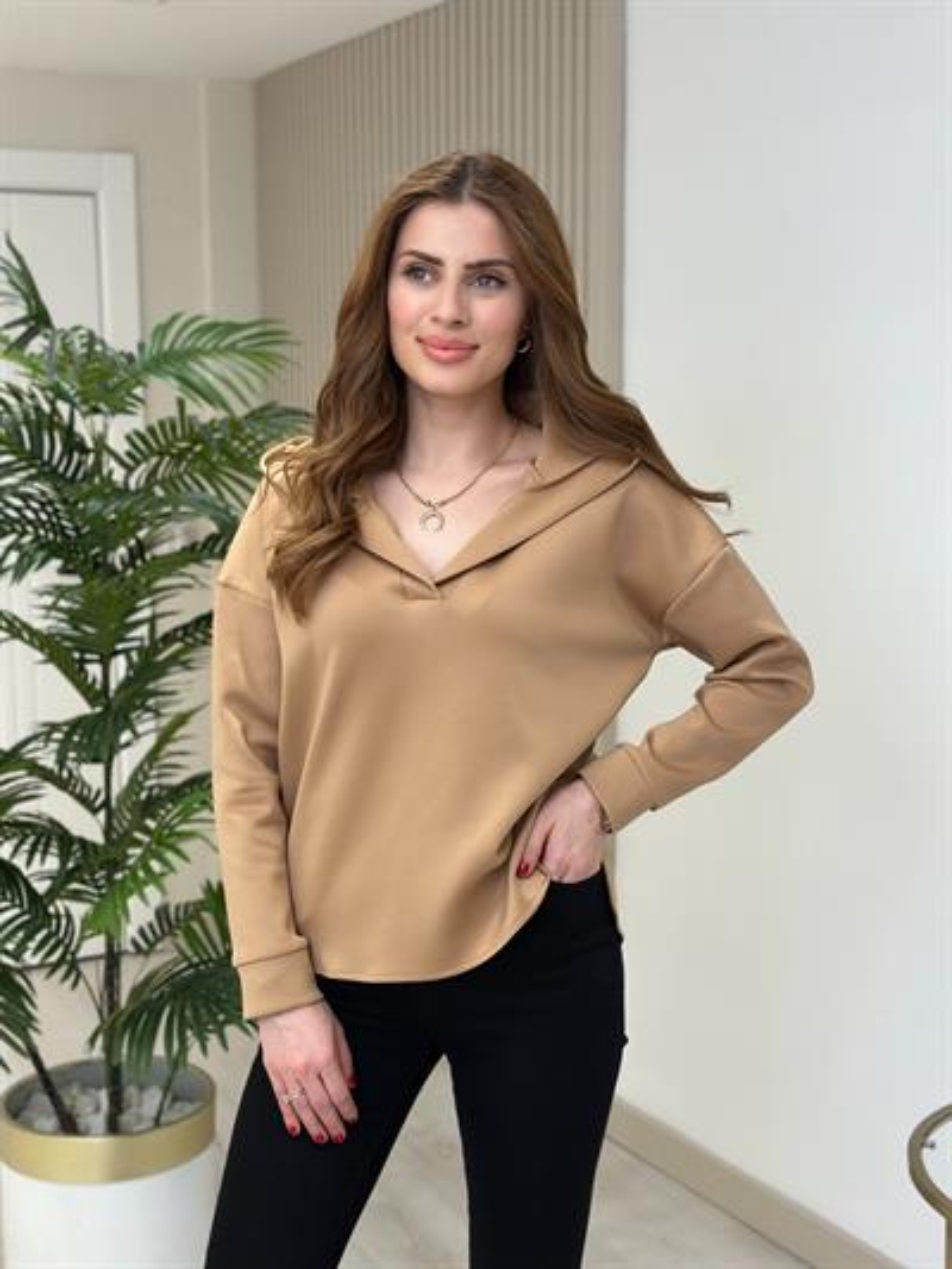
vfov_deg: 39.6
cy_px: 634
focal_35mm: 48
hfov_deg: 30.3
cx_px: 476
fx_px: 1759
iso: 64
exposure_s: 1/143
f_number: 1.78
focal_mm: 6.86
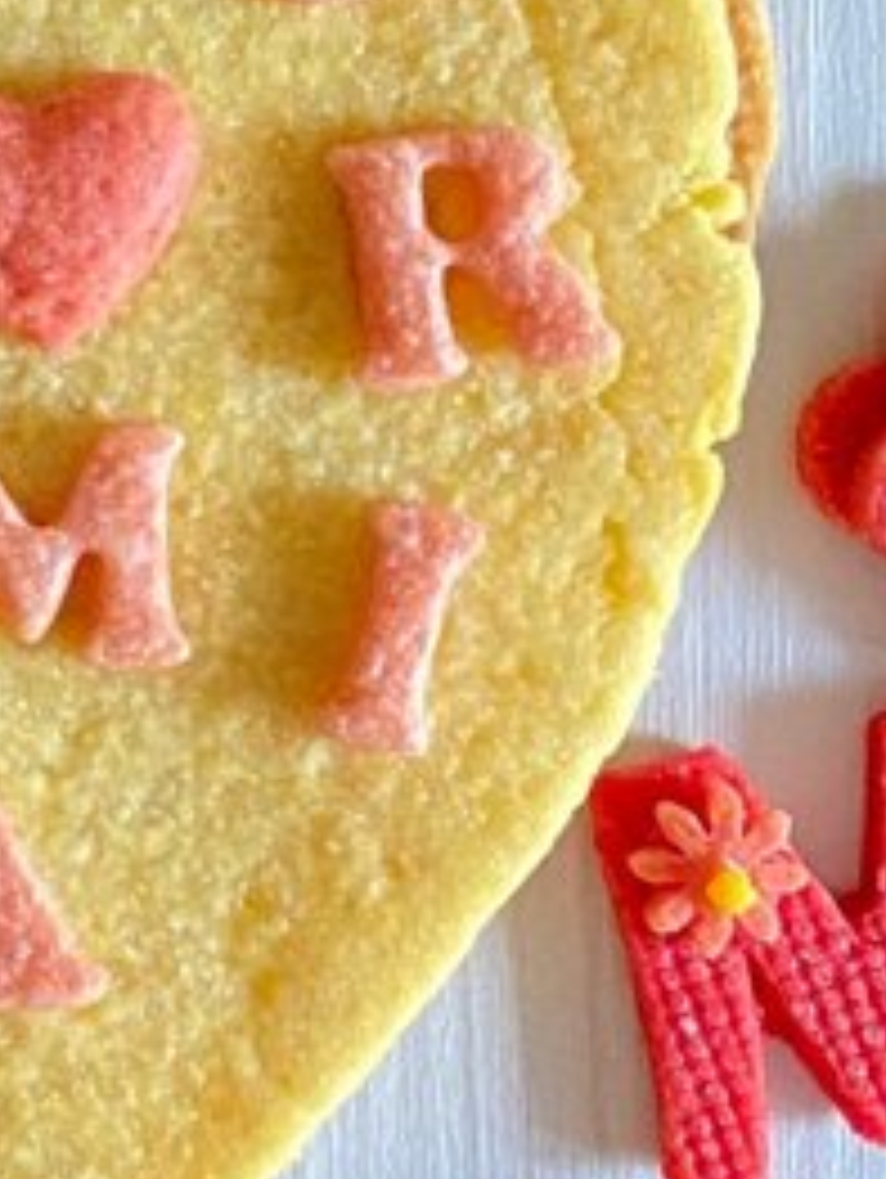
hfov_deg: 10.9
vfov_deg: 15.5
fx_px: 4327
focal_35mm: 127
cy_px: 450
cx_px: -765
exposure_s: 1/60
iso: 500
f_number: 1.8
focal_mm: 4.25
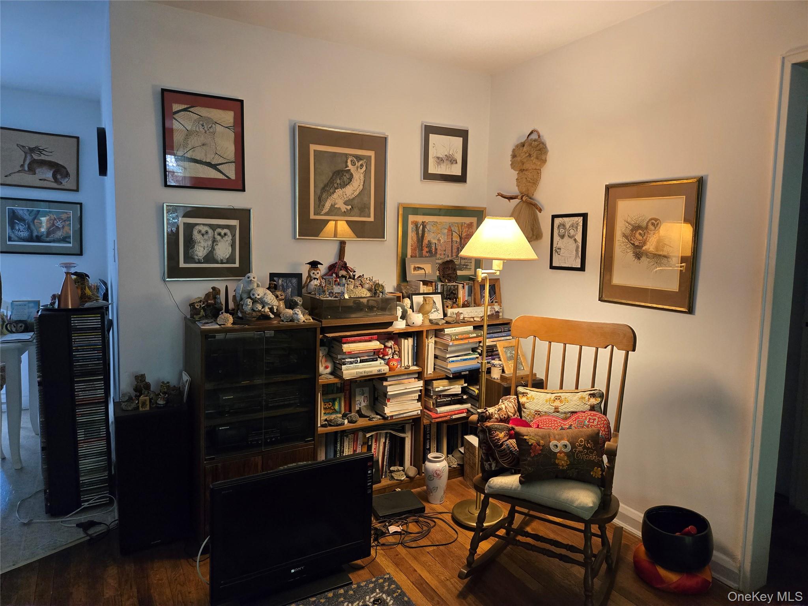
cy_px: 303
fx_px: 537
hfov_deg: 73.9
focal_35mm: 23
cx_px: 404
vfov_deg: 58.9
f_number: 1.8
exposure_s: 1/120
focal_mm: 5.4
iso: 640
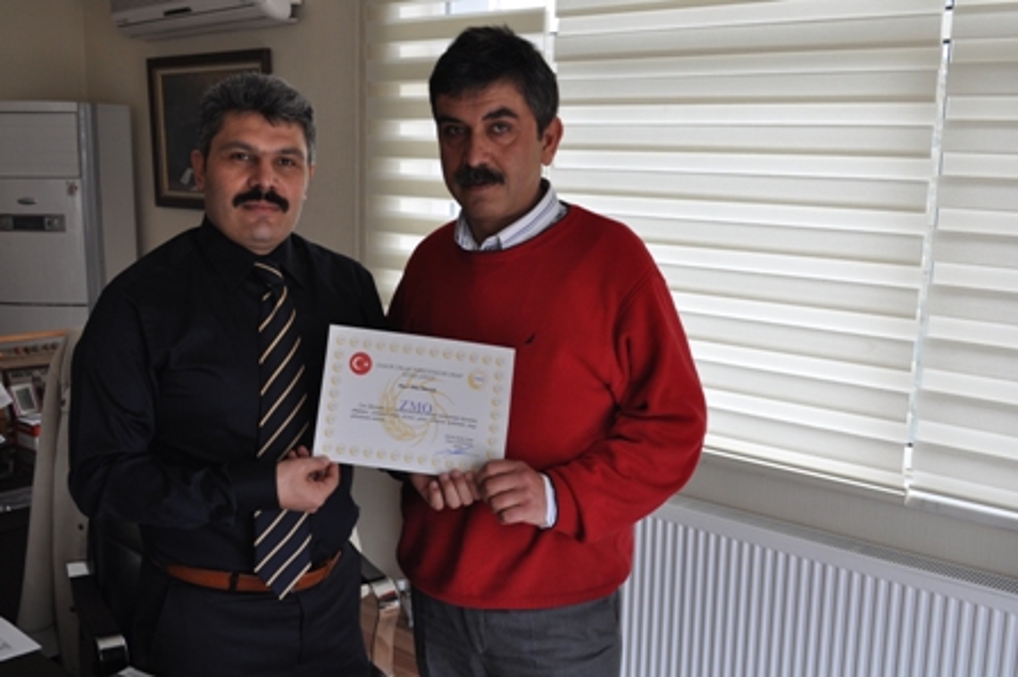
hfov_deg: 49.6
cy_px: 338
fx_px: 1102
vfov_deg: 34.2
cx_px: 509
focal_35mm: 39
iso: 400
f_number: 7.1
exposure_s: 1/40
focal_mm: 26
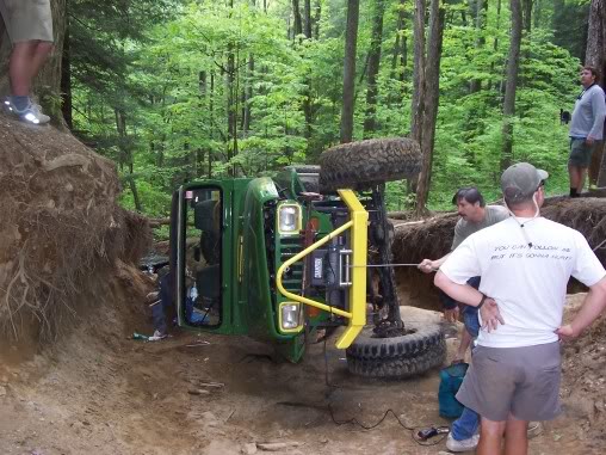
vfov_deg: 38.7
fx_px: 648
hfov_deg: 50.1
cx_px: 303
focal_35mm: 37
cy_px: 228
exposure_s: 1/60
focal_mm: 5.6
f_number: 2.8
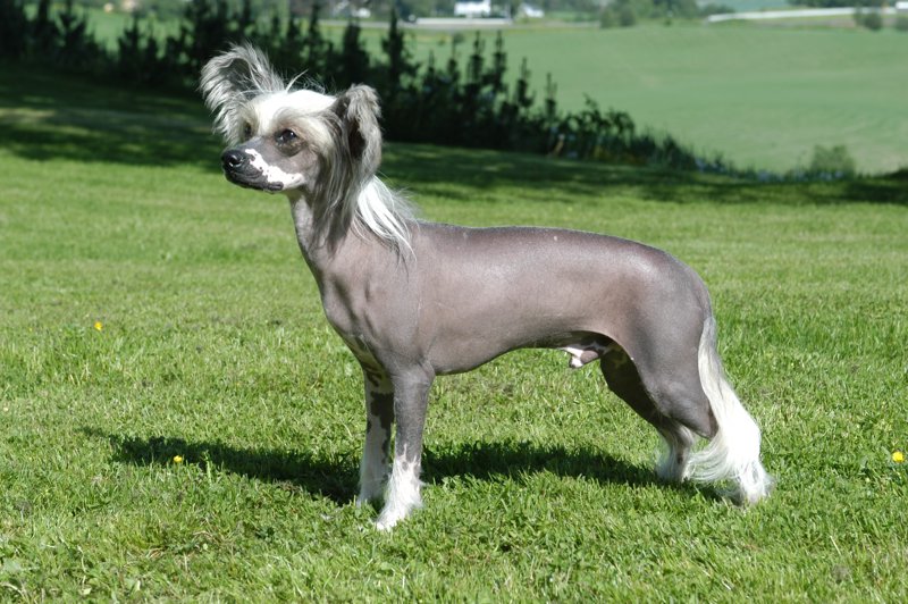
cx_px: 454
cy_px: 302
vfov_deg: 14.0
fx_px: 2457
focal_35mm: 98
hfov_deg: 20.9
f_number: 9
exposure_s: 1/250
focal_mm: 65
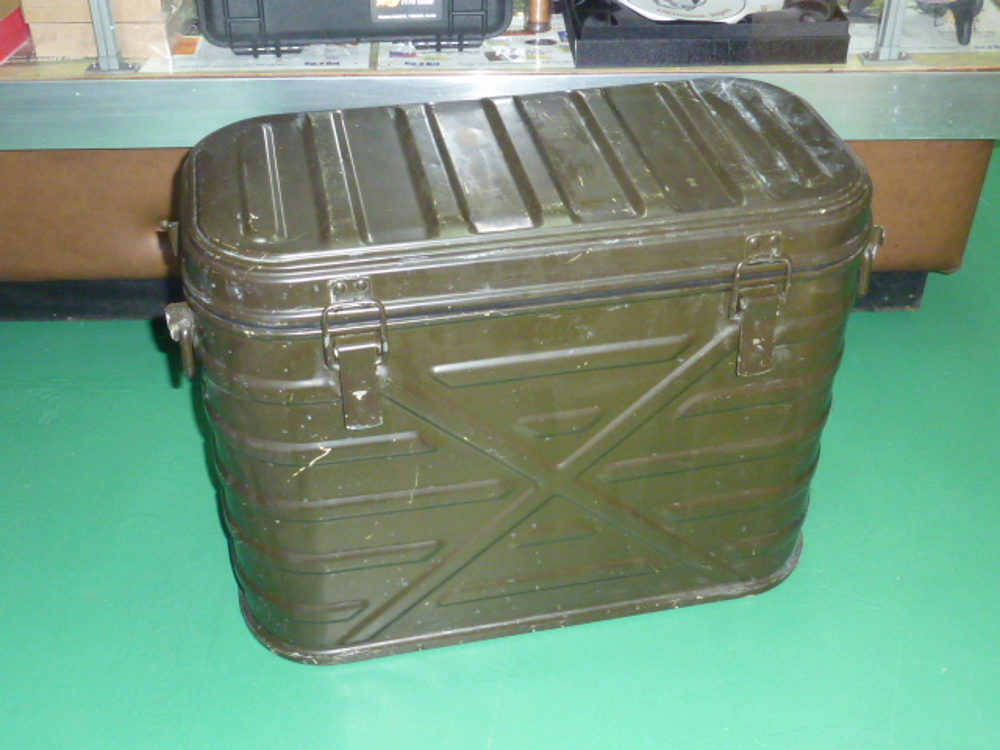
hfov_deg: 46.8
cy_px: 375
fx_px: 1156
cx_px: 500
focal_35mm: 40
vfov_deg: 36.0
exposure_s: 1/30
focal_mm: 4.1
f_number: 3.3
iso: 320
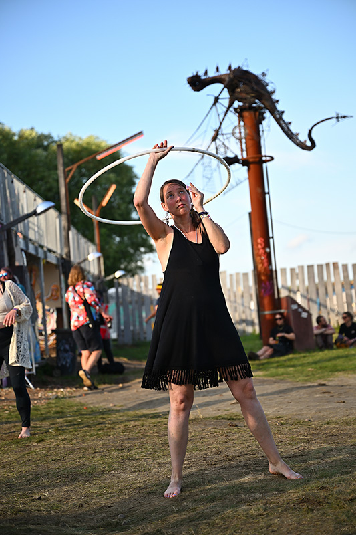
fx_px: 1039
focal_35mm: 70
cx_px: 178
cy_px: 268
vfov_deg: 28.8
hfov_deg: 19.4
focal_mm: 70
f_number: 2.8
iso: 125
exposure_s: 1/1000
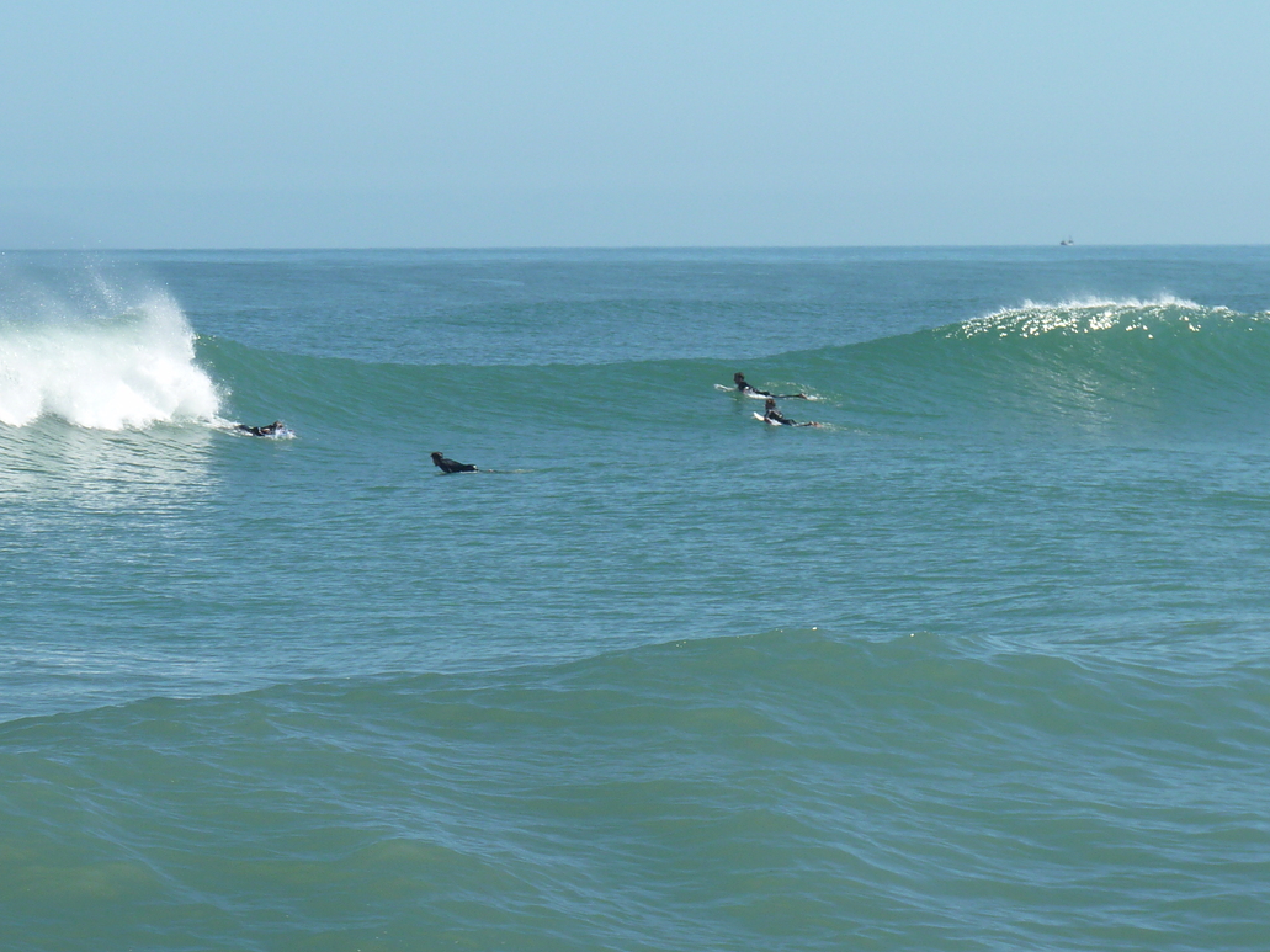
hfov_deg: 12.1
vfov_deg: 9.1
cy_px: 312
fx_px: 5979
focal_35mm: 163
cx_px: 297
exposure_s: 1/400
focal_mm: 18.7
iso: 80
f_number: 5.6
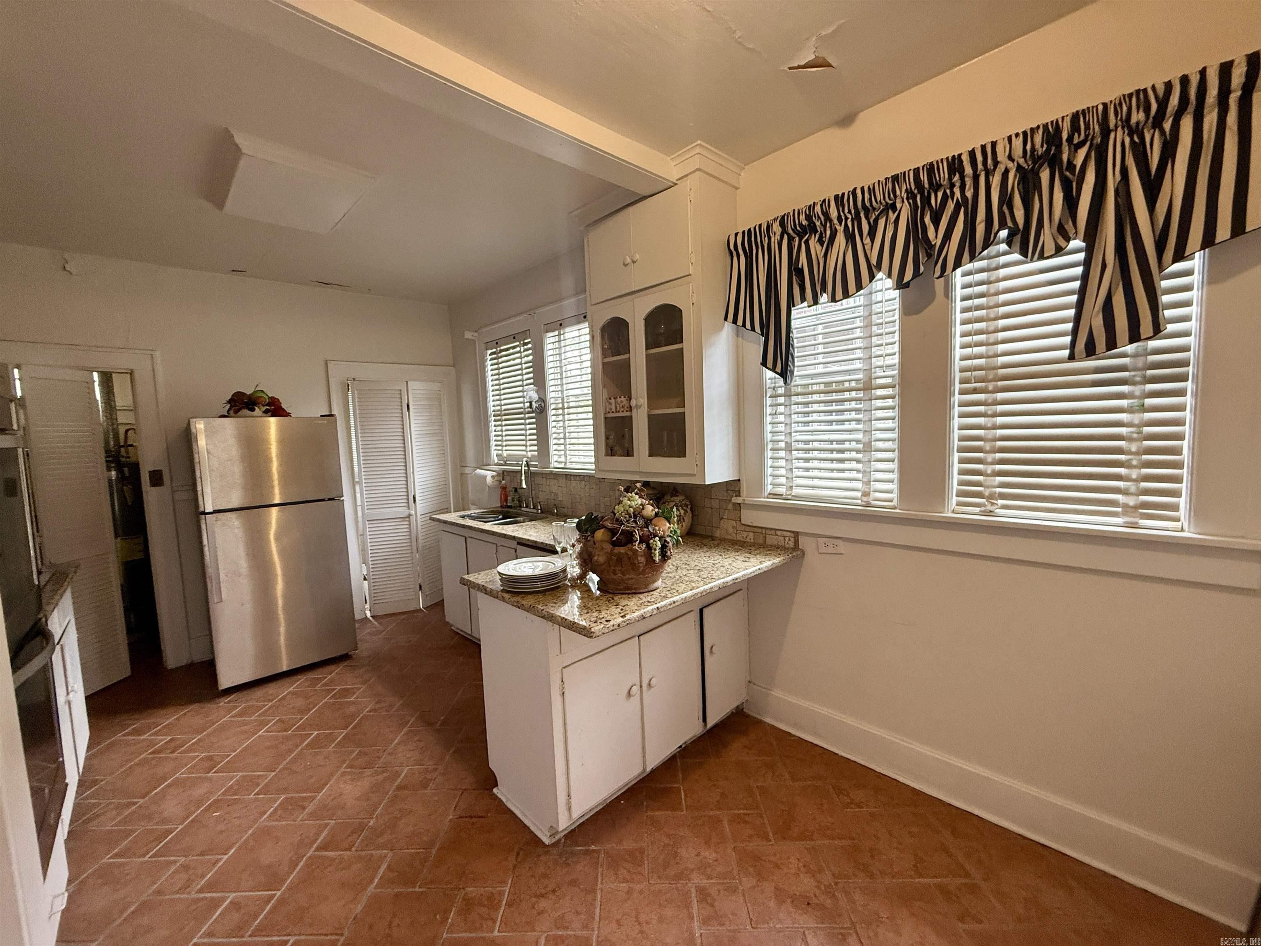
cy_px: 473
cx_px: 630
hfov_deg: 102.1
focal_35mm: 14
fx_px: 510
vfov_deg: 85.7
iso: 320
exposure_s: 1/120
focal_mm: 2.22
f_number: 2.2
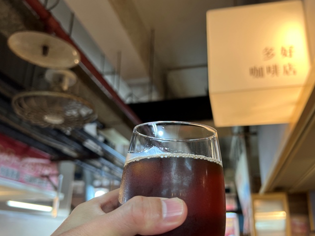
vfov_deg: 42.8
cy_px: 137
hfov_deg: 55.1
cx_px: 183
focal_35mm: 33
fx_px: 300
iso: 80
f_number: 1.5
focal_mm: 5.7
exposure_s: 1/60
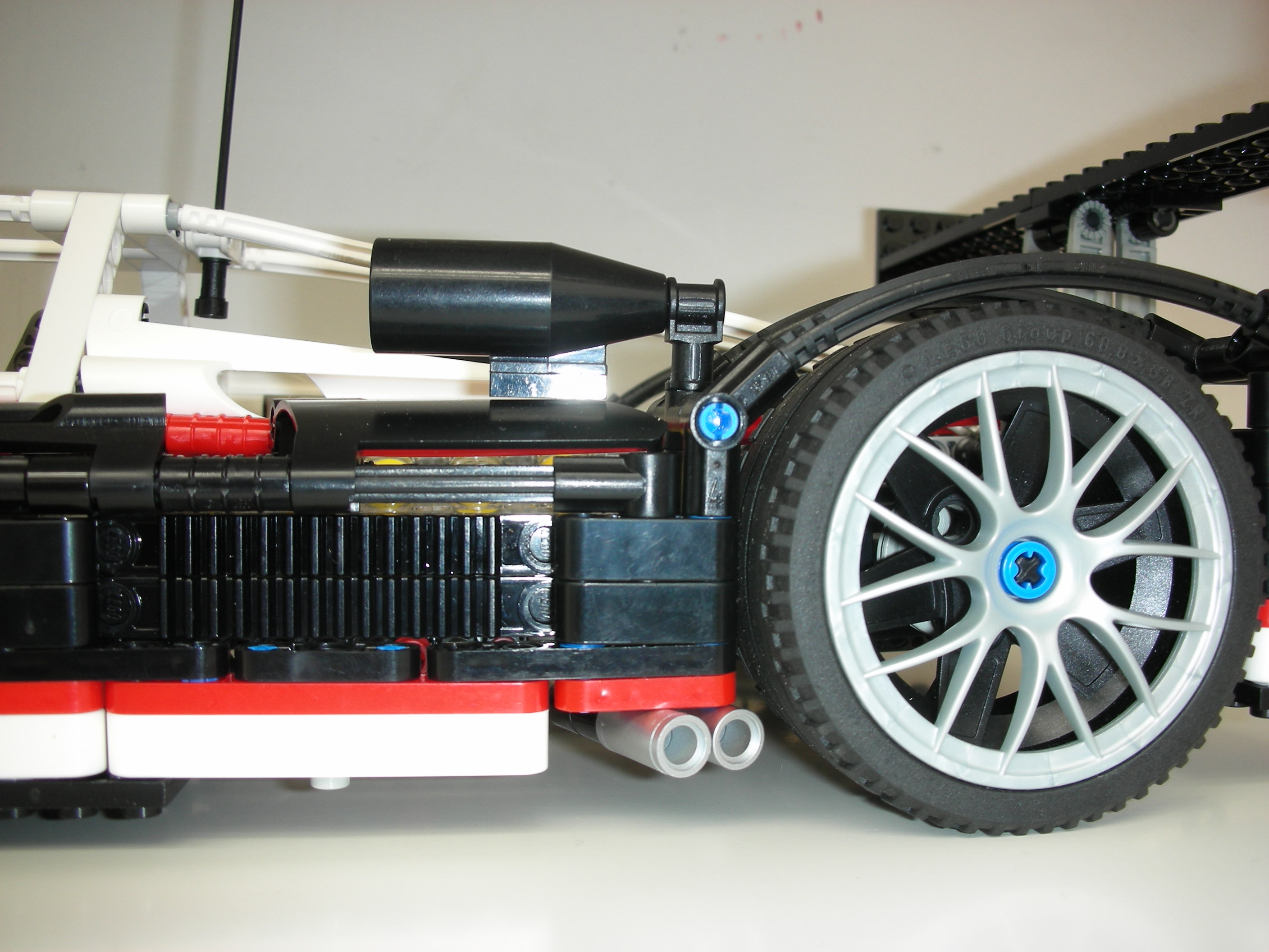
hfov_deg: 52.6
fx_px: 1283
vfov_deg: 40.7
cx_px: 634
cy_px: 476
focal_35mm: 35
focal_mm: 5.8
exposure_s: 1/30
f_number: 3
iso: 50
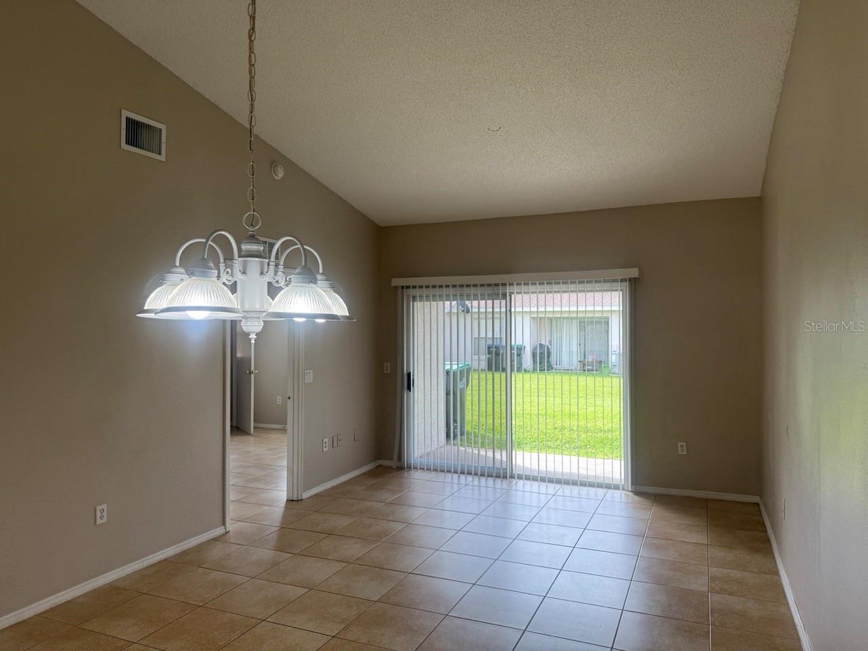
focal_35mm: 24
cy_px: 326
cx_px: 434
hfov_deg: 71.6
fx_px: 602
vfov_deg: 56.8
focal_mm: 6.76
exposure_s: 1/243
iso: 80
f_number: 1.78
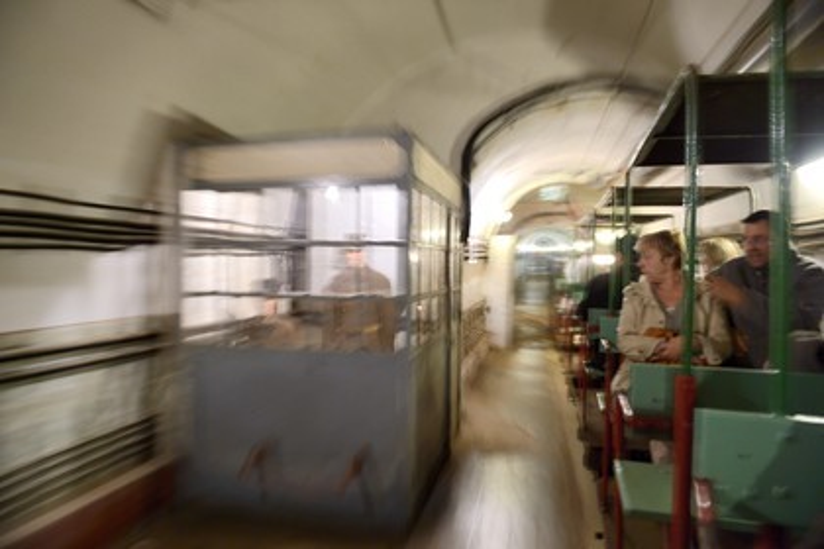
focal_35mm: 24
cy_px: 274
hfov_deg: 73.7
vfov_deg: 53.1
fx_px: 549
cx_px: 412
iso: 1600
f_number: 3.5
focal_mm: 24
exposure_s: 1/4
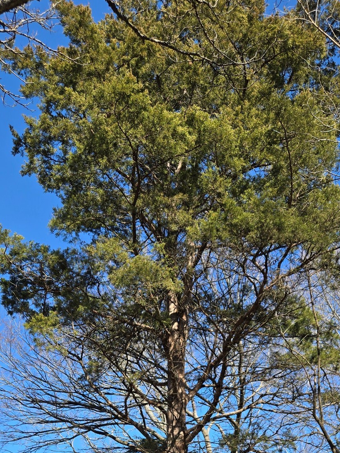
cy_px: 390
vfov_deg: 41.1
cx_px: 190
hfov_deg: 33.6
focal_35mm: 43
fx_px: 563
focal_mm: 5.4
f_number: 1.8
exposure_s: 1/997
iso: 25
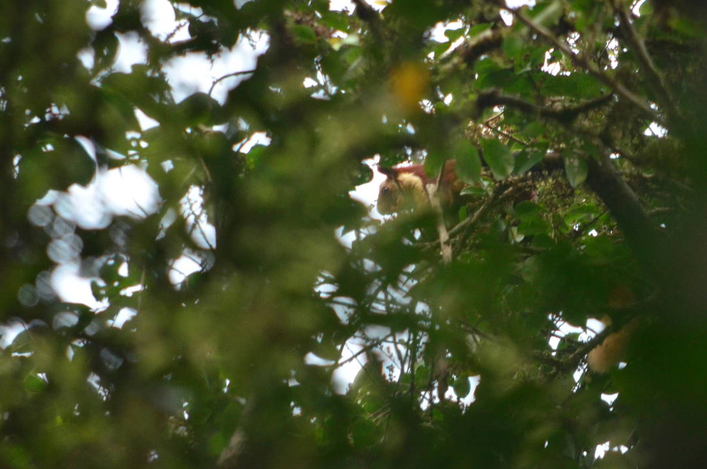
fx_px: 13131
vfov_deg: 2.0
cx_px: 320
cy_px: 179
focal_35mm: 670
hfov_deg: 3.1
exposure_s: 1/125
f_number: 5.6
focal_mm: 300
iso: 1600
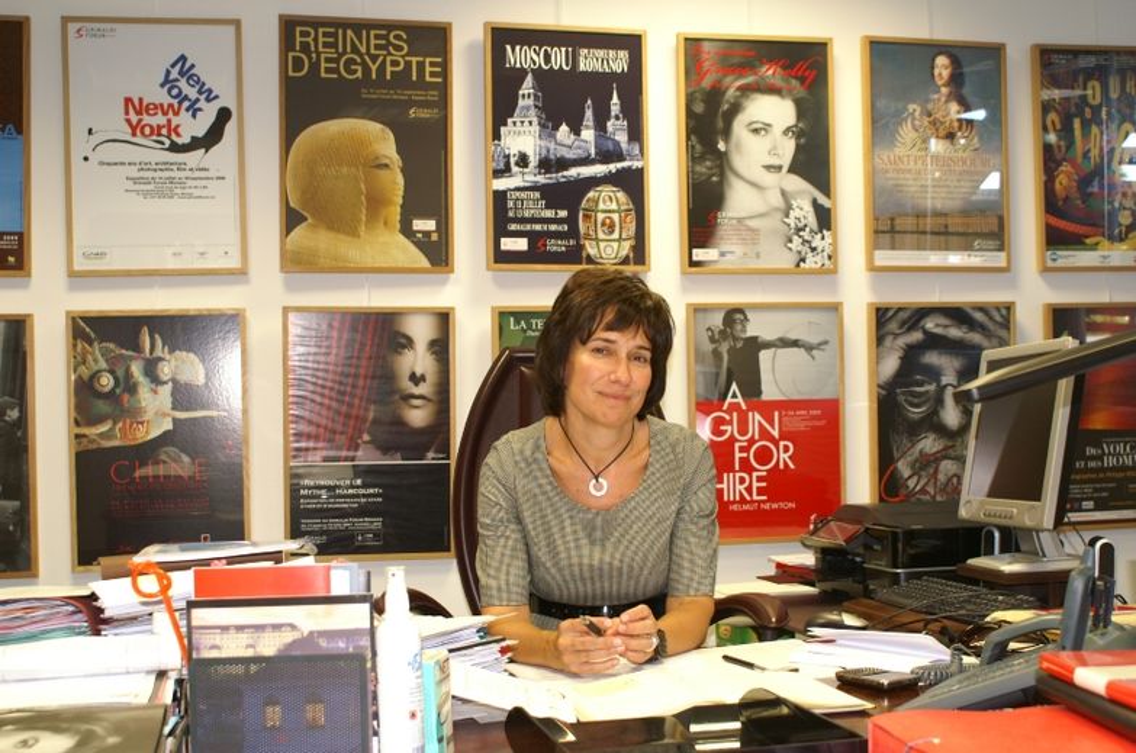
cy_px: 376
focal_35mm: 45
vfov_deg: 29.8
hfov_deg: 43.7
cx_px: 568
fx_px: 1417
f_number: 5
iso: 400
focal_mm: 30
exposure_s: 1/60
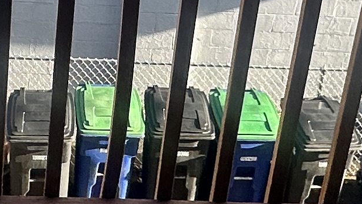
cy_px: -46
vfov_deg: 11.9
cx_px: 114
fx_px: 950
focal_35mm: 99
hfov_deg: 21.5
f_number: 2.2
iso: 40
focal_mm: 2.22
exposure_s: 1/473
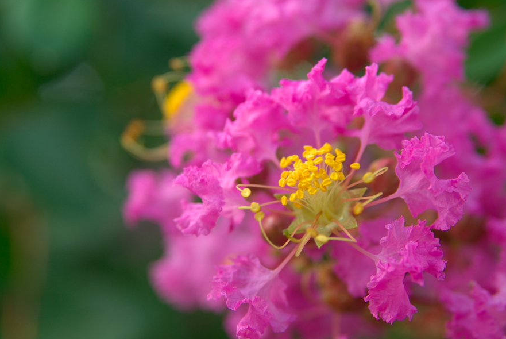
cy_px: 153
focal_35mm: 122
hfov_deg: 16.8
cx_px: 246
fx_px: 1717
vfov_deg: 11.3
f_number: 4.5
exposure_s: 1/250
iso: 100
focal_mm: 70
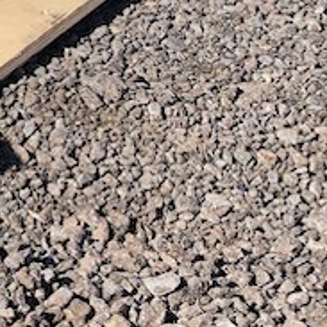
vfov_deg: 12.9
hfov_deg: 10.8
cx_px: -481
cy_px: 73
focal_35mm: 135
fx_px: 1443
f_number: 1.8
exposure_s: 1/979
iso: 20
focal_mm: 3.99
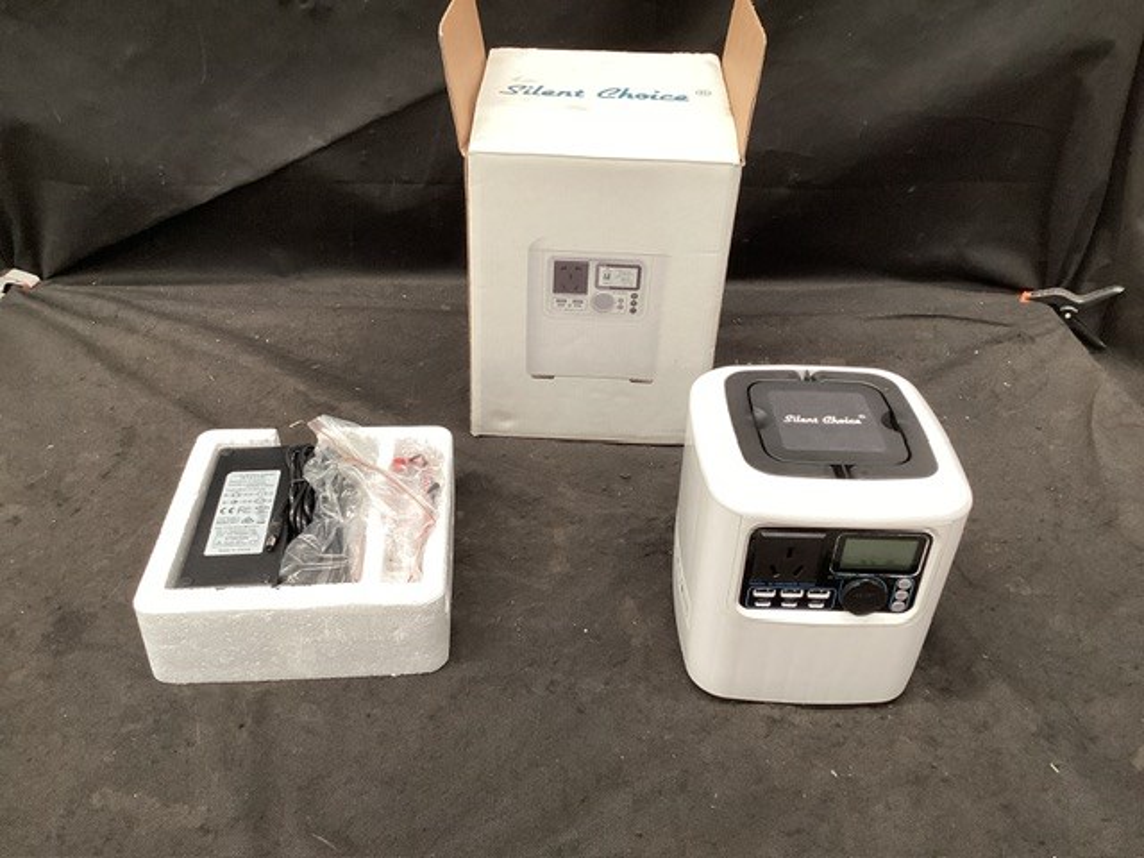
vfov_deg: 45.4
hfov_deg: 58.4
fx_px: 1024
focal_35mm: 31
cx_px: 572
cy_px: 429
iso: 125
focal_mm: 3.3
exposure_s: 1/60
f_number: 2.4
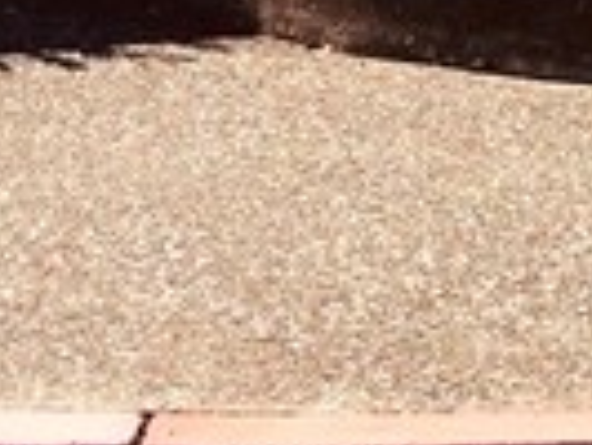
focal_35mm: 215
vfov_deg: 6.7
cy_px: -414
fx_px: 3680
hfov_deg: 8.8
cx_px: 1104
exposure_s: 1/1000
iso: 20
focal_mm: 3.99
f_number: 1.8
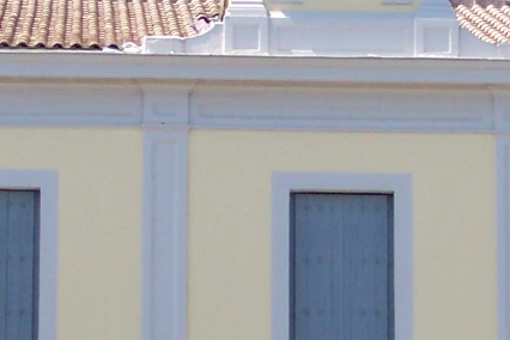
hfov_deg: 9.6
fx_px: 3046
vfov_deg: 6.4
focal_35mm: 215
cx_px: 350
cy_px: 225
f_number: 4
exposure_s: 1/400
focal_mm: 7.2
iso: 80
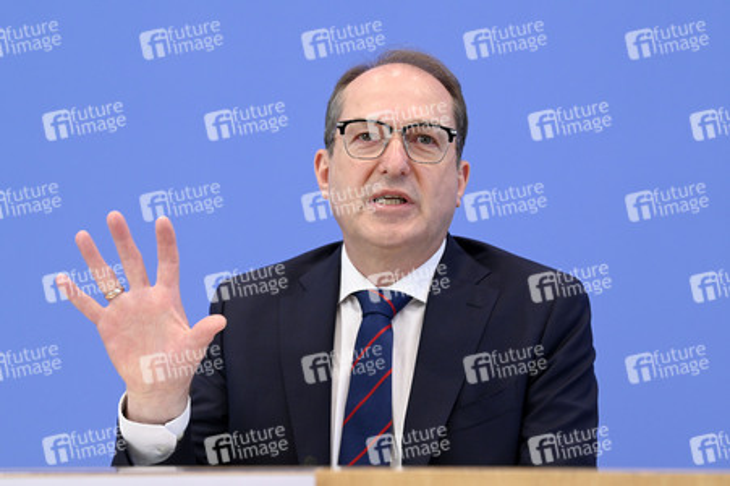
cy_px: 243
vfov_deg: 13.9
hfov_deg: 20.8
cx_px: 365
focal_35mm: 98
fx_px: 1986
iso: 2500
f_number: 5.6
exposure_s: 1/400
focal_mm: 98
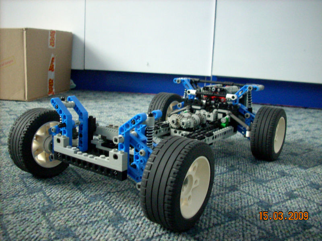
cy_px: 120
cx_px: 161
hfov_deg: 50.1
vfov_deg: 38.7
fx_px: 344
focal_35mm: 37
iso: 518
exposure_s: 1/4
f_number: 2.8
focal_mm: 6.2
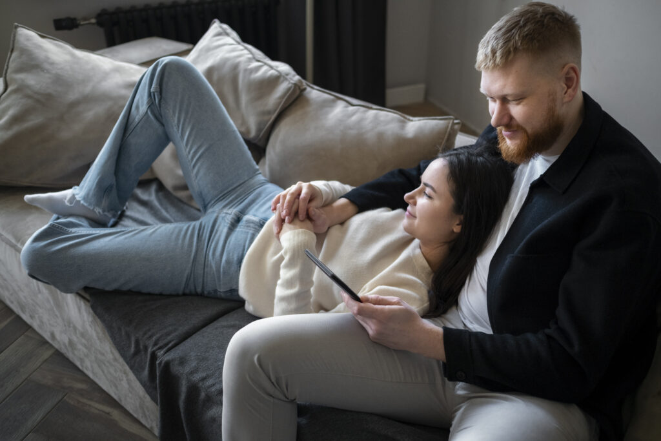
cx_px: 330
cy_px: 220
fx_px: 643
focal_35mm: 35
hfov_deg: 54.4
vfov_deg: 37.9
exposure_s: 1/200
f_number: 1.8
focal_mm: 23
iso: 640
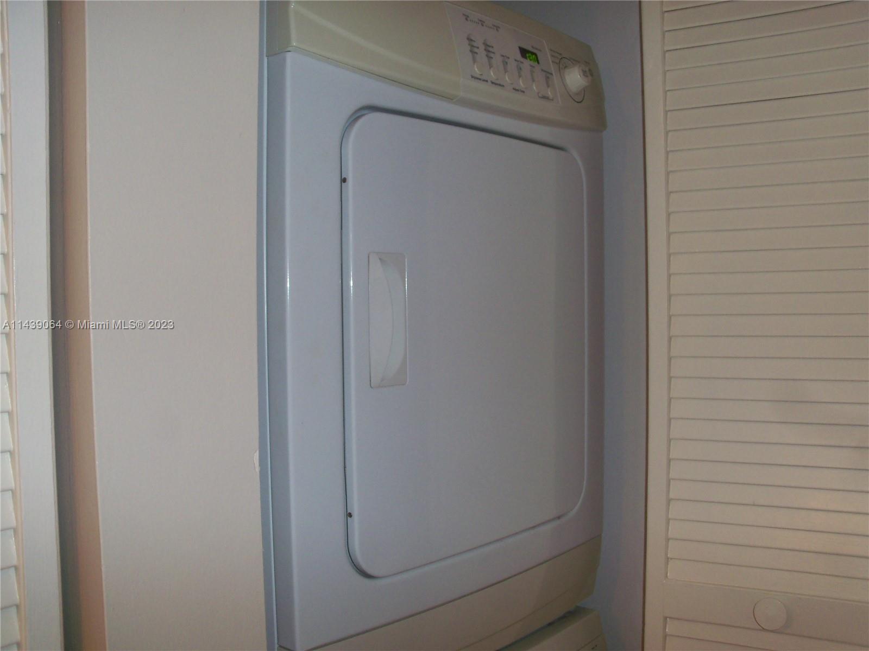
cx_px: 434
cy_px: 326
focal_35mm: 35
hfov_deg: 52.6
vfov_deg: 40.7
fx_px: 879
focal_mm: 6.3
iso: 100
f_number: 3
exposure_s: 1/30
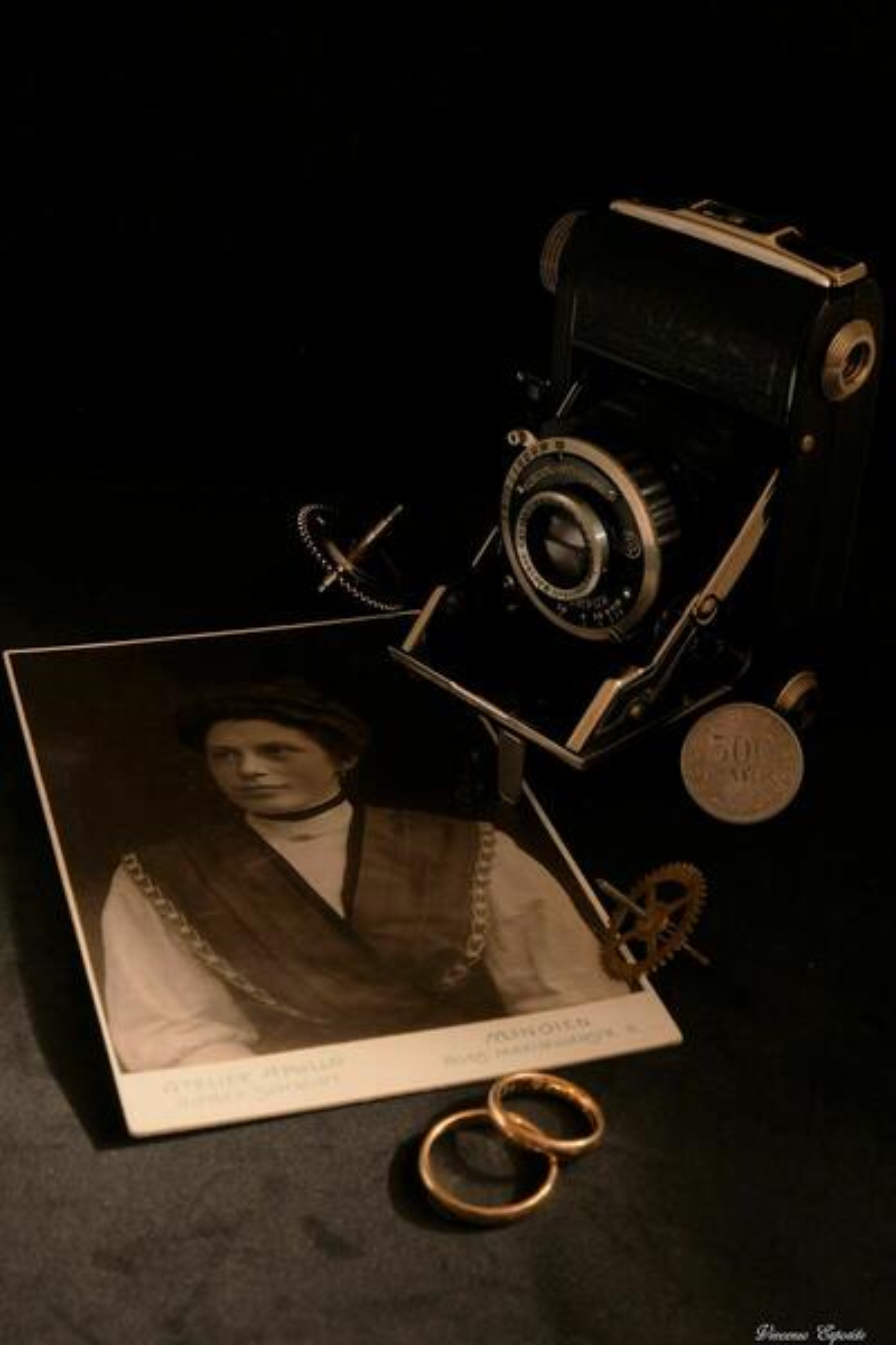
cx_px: 448
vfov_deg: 38.9
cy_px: 672
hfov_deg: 26.5
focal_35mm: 51
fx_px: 1904
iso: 800
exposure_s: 25
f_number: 14
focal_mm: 34.3
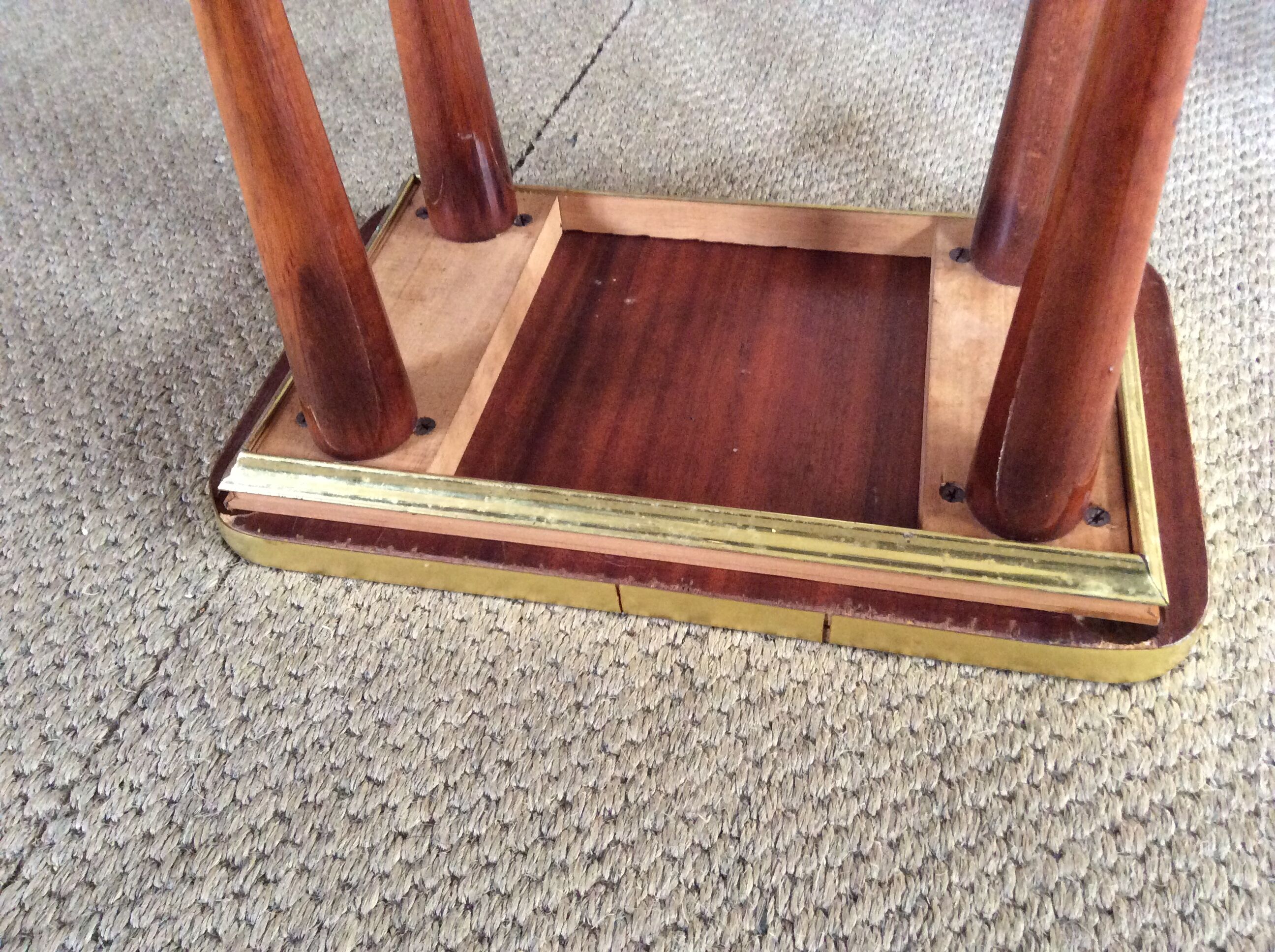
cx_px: 638
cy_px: 476
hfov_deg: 56.9
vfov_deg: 44.1
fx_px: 1177
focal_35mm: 32
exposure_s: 1/25
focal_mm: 3.3
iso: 250
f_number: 2.4
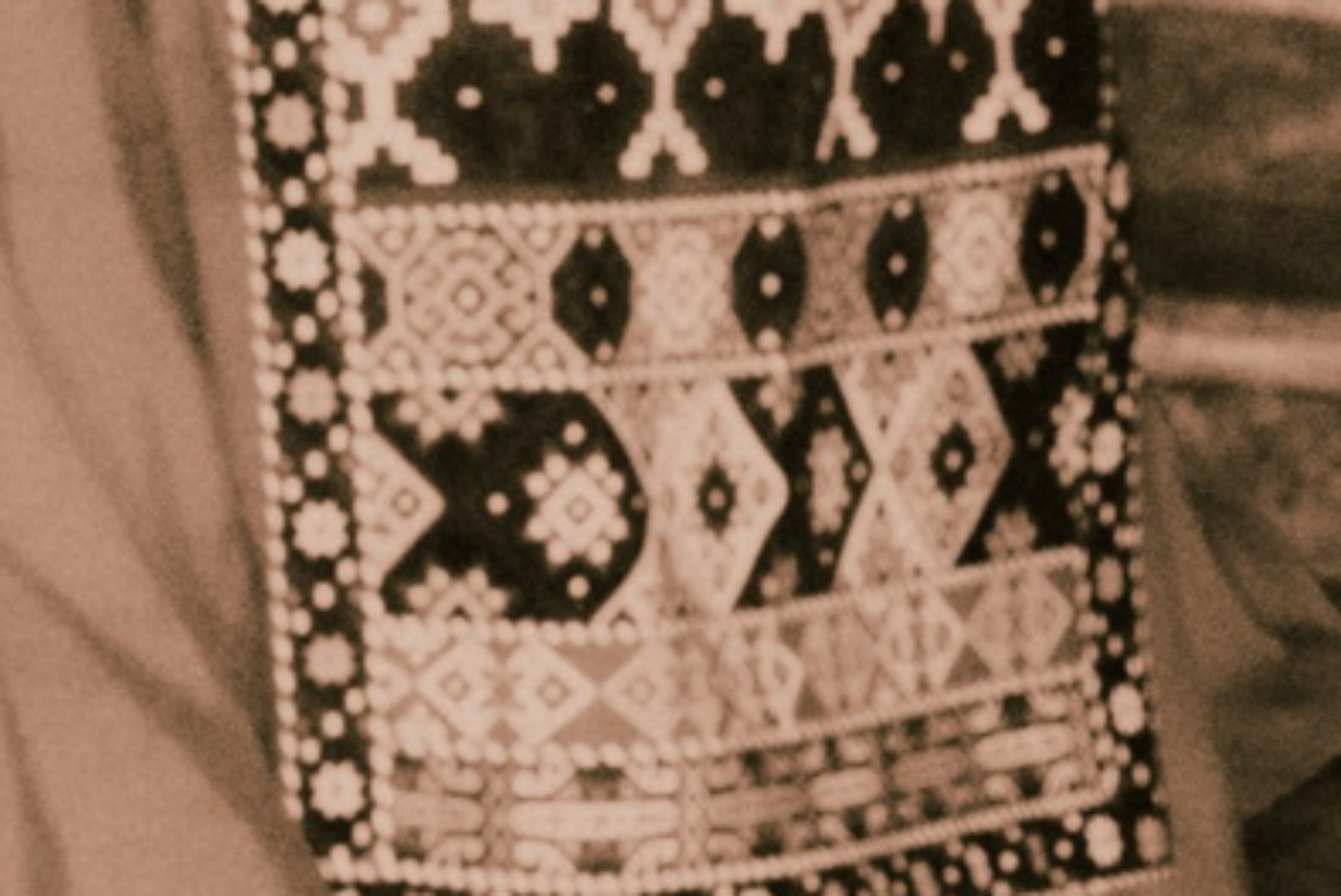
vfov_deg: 3.5
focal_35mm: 389
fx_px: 14500
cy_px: 1475
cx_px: -777
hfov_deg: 5.2
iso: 1600
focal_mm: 60
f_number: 11
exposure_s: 1/15
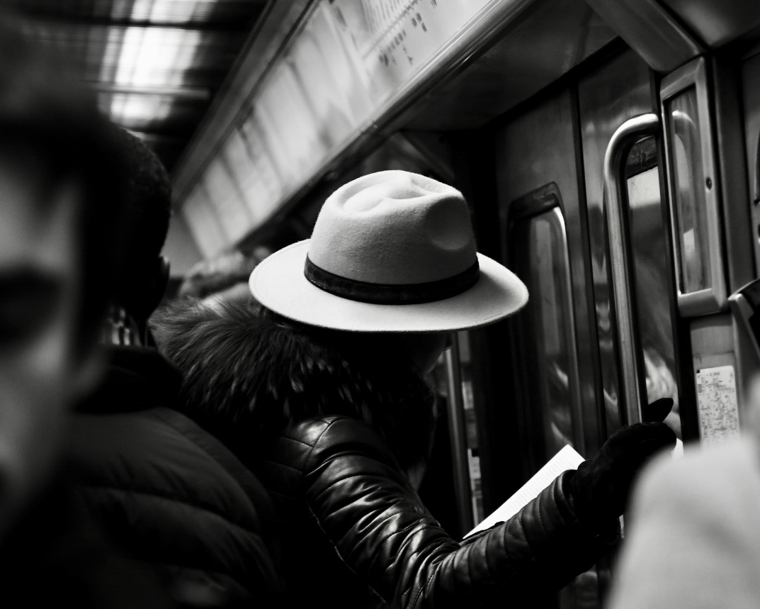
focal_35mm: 170
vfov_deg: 9.1
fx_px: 3825
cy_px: 359
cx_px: 381
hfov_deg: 11.3
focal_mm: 80
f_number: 4
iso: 1000
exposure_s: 1/30
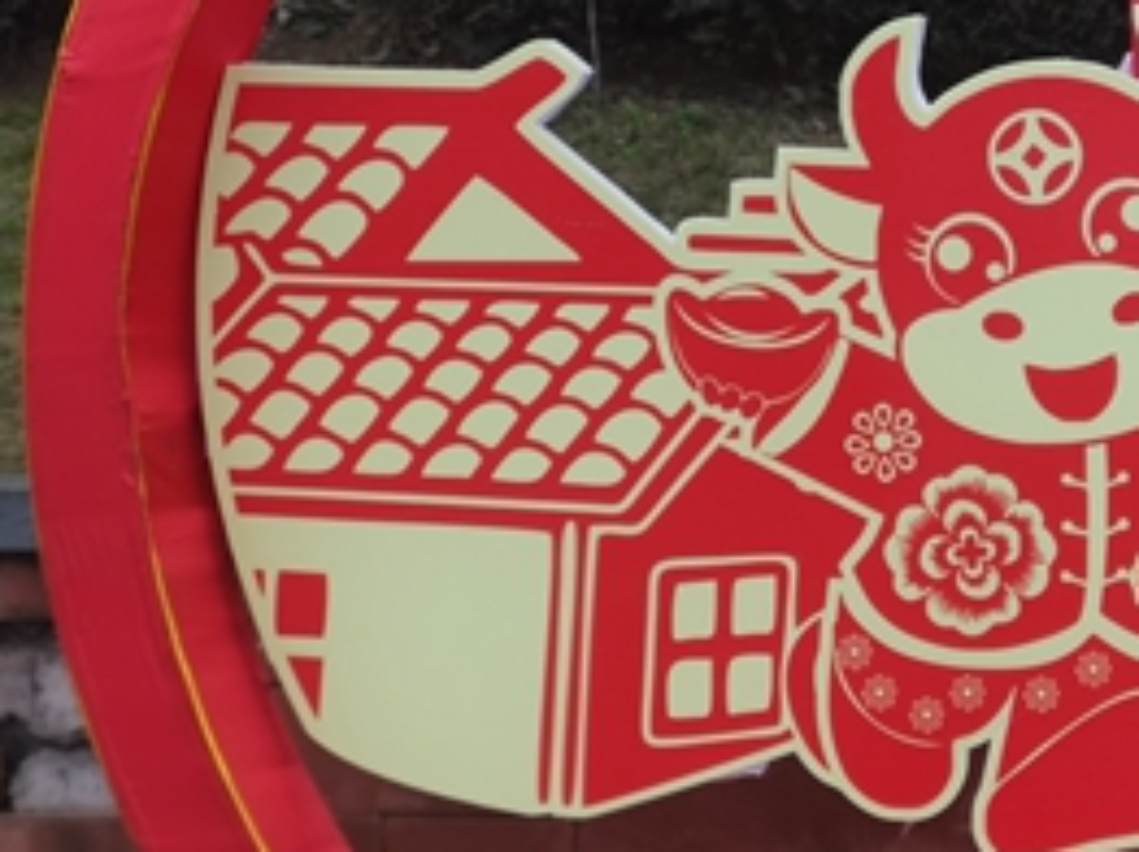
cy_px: 217
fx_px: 4339
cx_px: 1200
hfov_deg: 14.7
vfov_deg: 11.2
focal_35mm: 132
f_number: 4
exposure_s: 1/100
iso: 50
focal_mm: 3.95
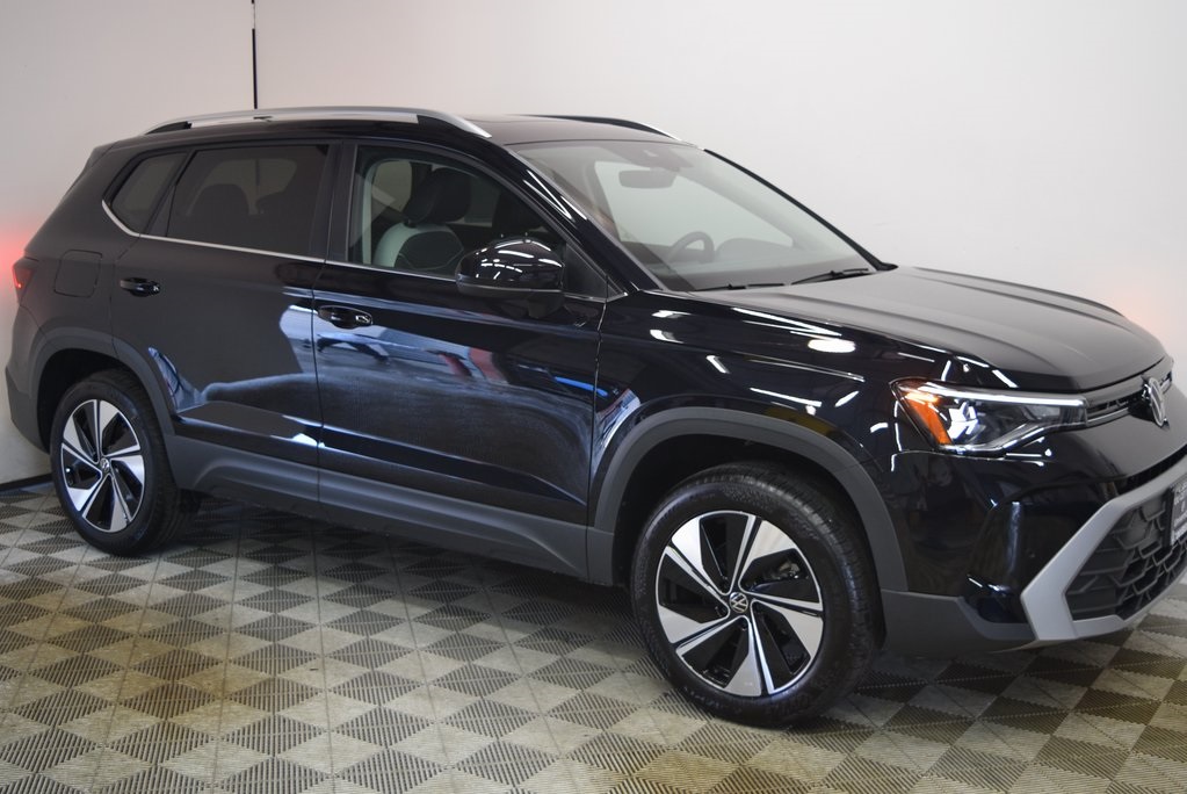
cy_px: 397
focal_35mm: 44
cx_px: 594
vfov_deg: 30.9
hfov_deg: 44.9
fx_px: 1435
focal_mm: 29
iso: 800
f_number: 4.2
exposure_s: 1/60
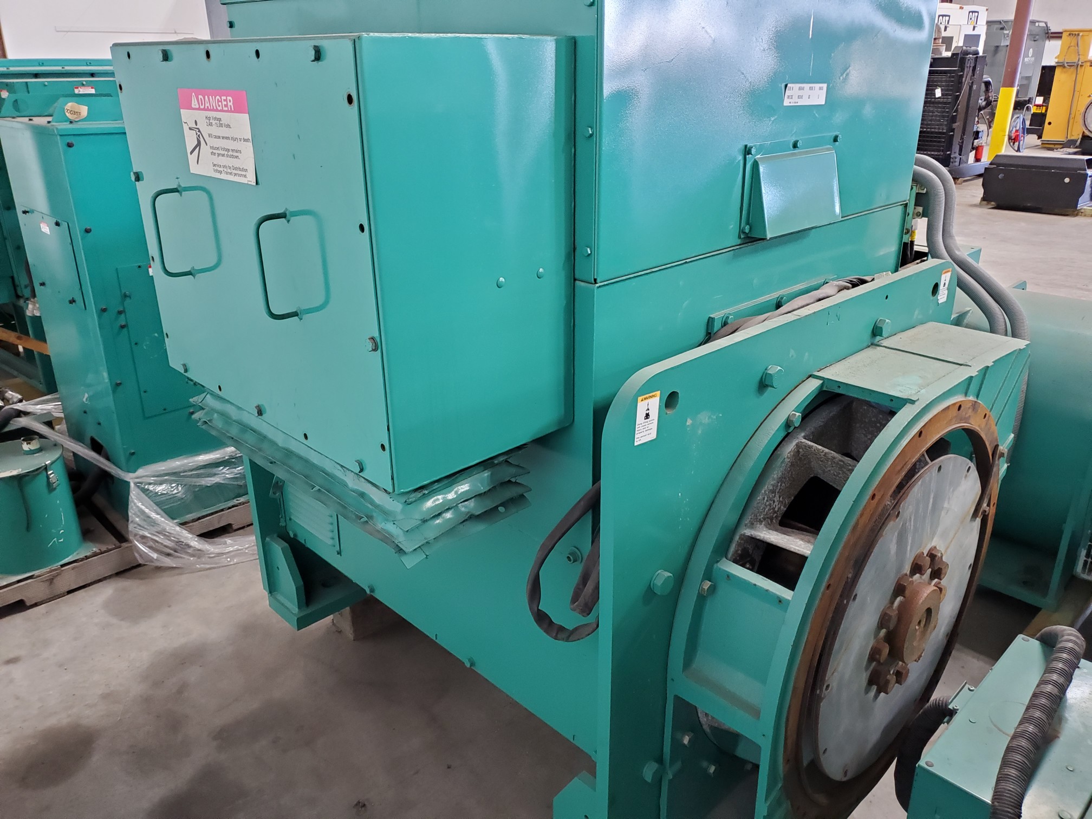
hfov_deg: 67.3
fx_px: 820
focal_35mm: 26
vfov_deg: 53.1
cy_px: 410
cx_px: 546
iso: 320
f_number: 1.5
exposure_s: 1/39
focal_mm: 4.3
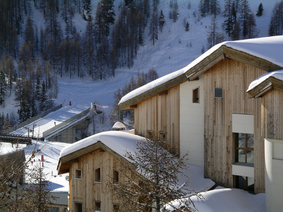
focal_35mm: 134
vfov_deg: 11.1
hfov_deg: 14.7
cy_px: 106
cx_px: 142
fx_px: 1096
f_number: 5.6
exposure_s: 1/584
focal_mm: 27.8
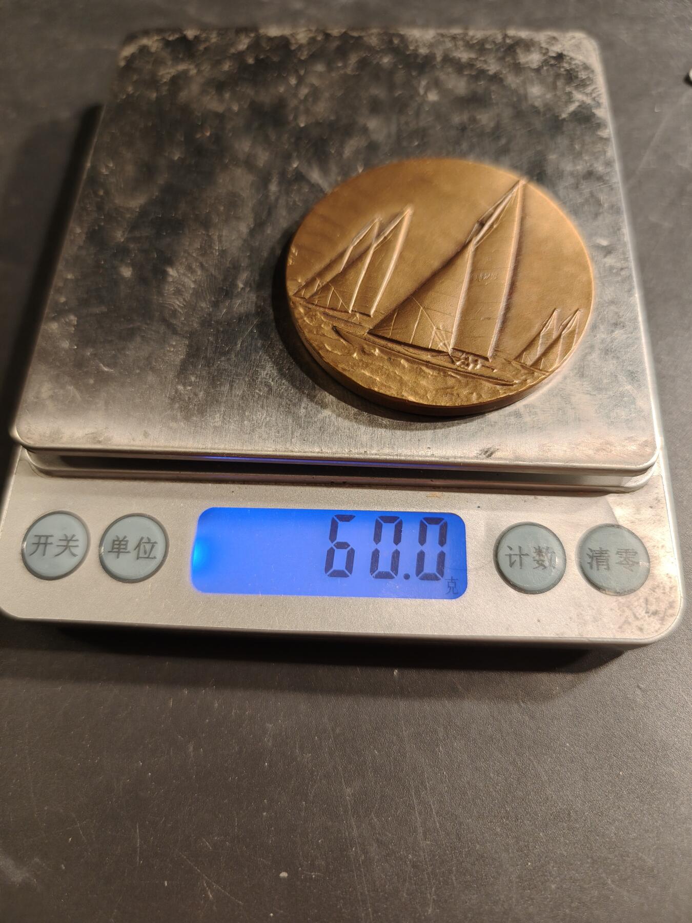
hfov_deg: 58.9
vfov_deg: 73.9
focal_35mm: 23
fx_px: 613
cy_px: 462
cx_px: 346
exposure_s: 1/200
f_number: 1.6
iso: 250
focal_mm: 6.06
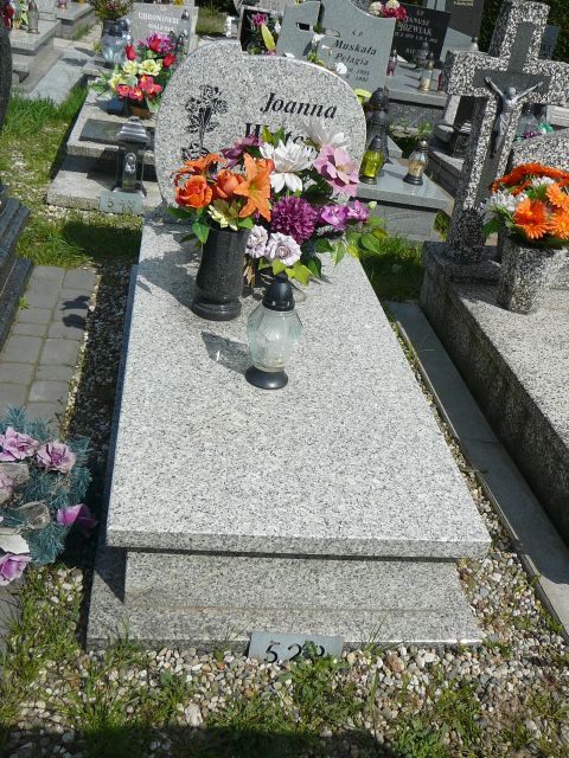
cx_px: 284
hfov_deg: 40.7
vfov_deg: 52.6
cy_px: 379
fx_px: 767
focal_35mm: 35
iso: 80
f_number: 5
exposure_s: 1/800
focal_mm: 5.2
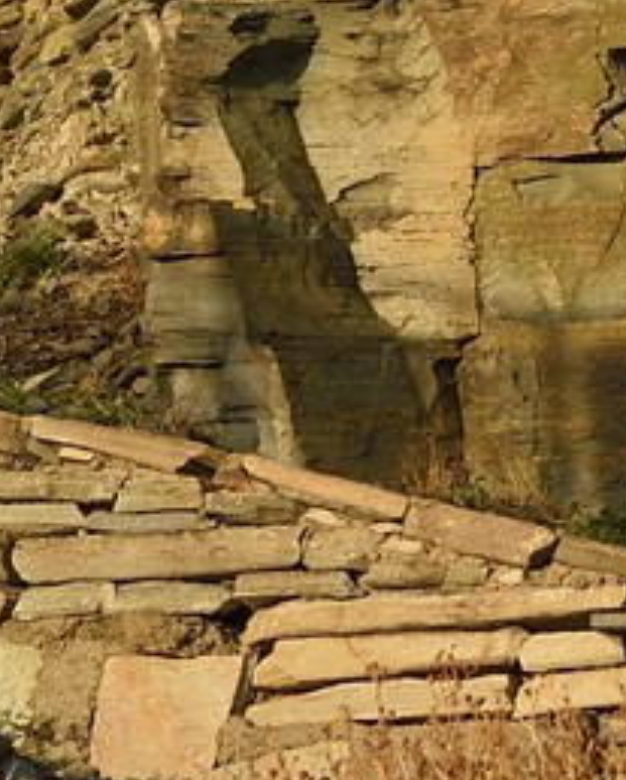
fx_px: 4832
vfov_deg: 8.3
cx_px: 1213
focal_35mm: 209
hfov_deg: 7.2
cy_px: -1212
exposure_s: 1/160
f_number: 8
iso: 200
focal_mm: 36
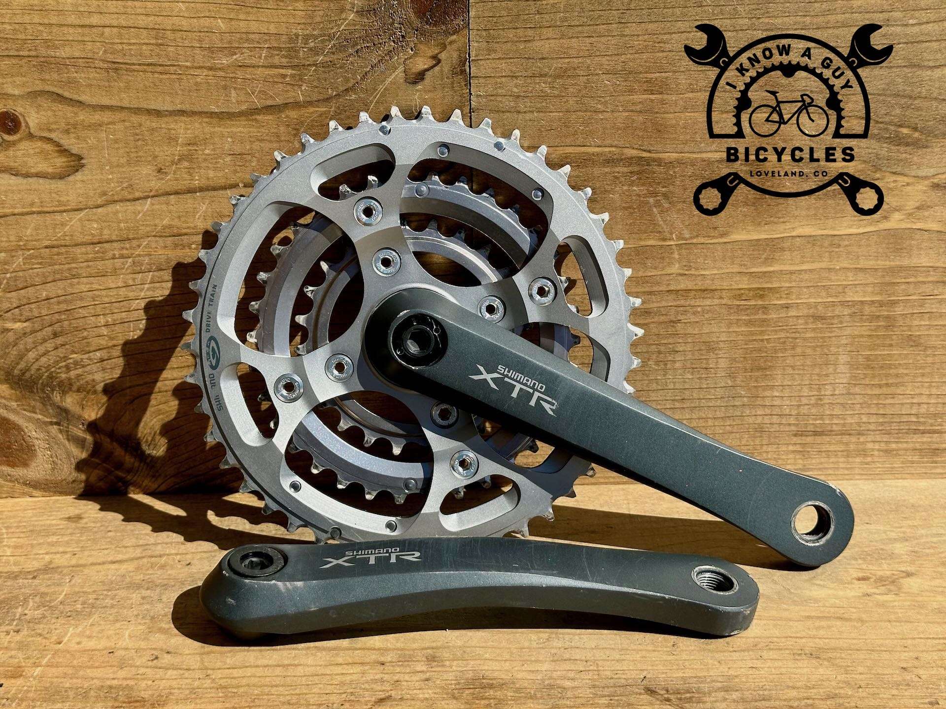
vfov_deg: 30.3
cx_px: 473
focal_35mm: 48
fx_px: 1312
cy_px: 354
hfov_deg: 39.7
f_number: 1.78
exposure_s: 1/4367
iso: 64
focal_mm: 6.86
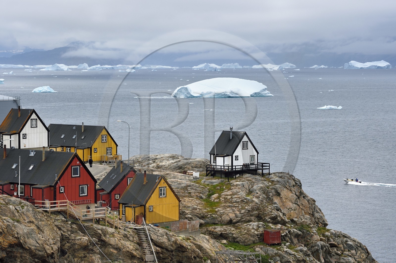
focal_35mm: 135
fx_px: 1484
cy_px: 132
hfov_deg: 15.2
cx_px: 198
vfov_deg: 10.1
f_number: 9
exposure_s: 1/320
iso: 400
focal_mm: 135
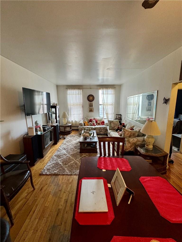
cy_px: 121
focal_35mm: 14
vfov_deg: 102.1
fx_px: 98
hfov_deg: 85.7
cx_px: 91
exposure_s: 1/60
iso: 200
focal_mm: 2.22
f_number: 2.2
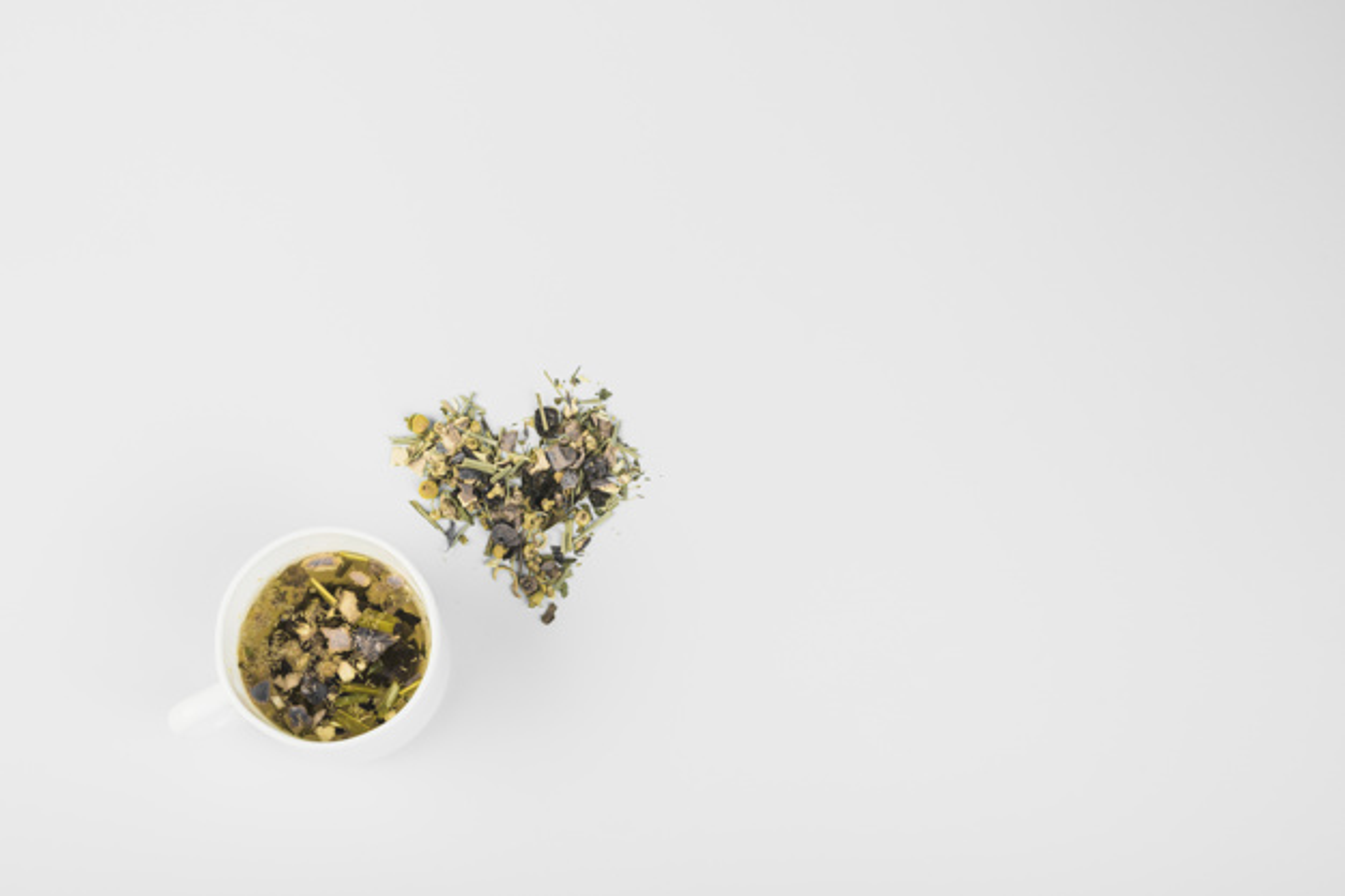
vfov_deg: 22.6
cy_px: 448
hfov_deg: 33.4
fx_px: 2241
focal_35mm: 60
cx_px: 672
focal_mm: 60
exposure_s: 1/160
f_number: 11
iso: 200
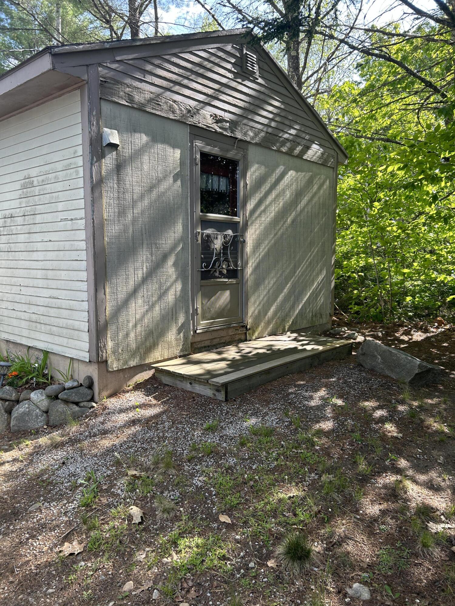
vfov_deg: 67.3
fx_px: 456
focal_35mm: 26
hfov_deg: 53.1
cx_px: 228
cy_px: 303
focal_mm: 5.7
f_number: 1.5
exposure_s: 1/486
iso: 50
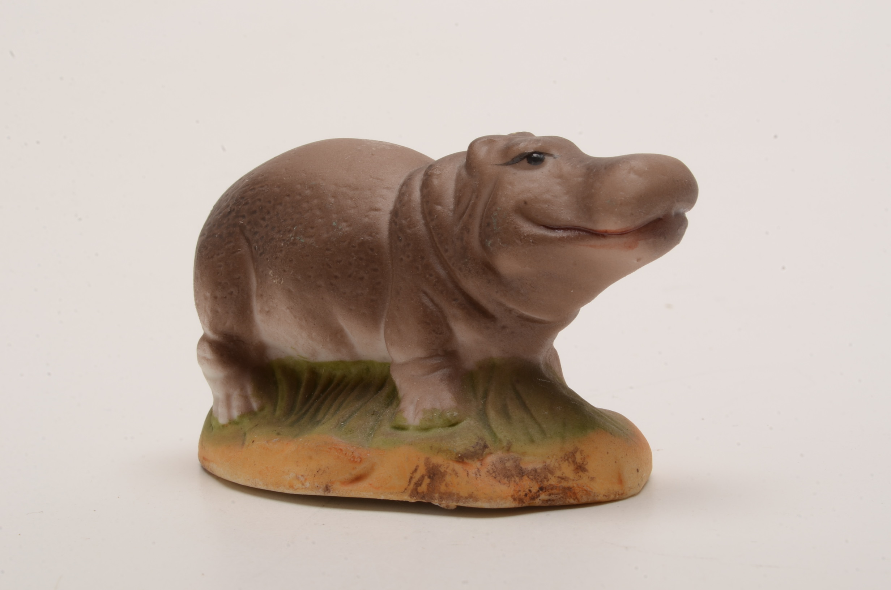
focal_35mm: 82
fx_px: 2038
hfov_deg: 24.7
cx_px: 446
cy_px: 295
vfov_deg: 16.5
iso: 100
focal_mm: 55
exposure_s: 1/160
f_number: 32
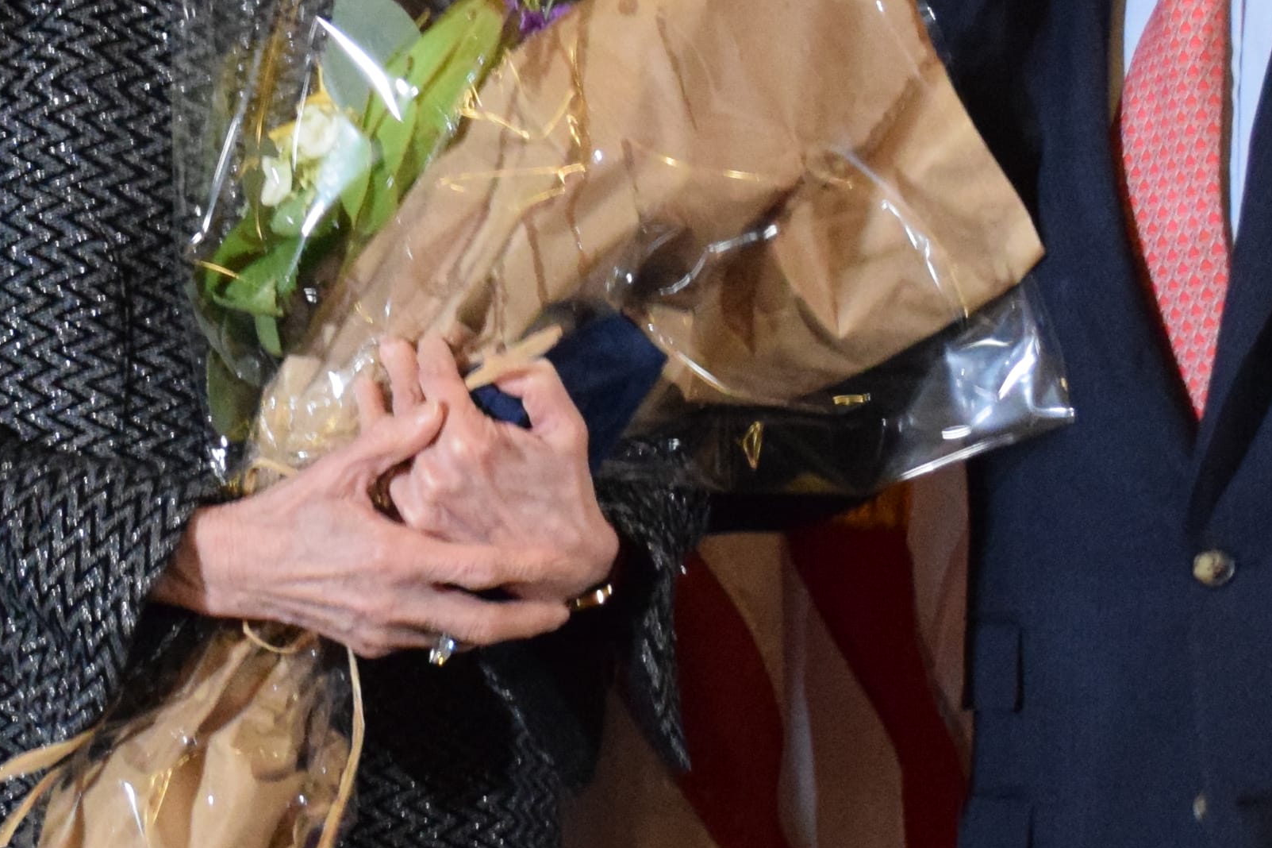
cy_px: 215
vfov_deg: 9.4
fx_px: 5157
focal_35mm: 146
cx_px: 330
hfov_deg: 14.0
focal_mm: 26
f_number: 4.2
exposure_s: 1/60
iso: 3200
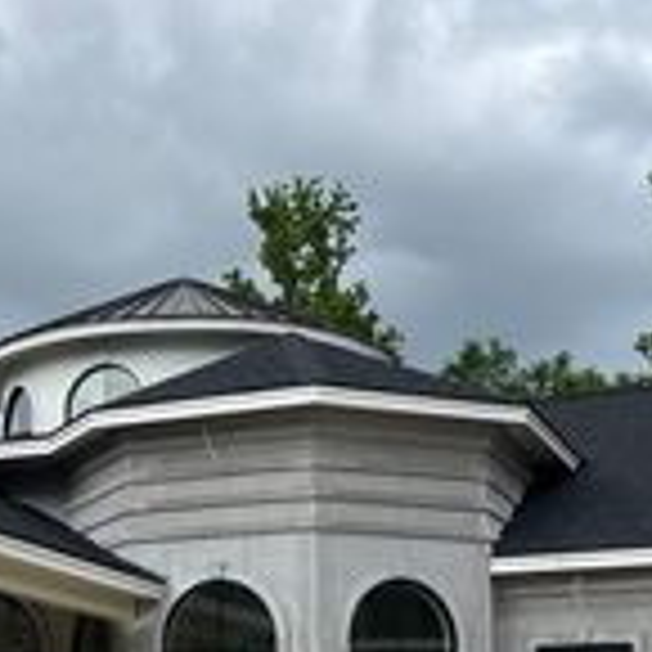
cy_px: 546
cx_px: 139
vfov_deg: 23.2
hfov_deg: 23.4
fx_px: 1556
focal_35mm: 73
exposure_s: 1/3425
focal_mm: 6.76
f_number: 1.78
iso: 80
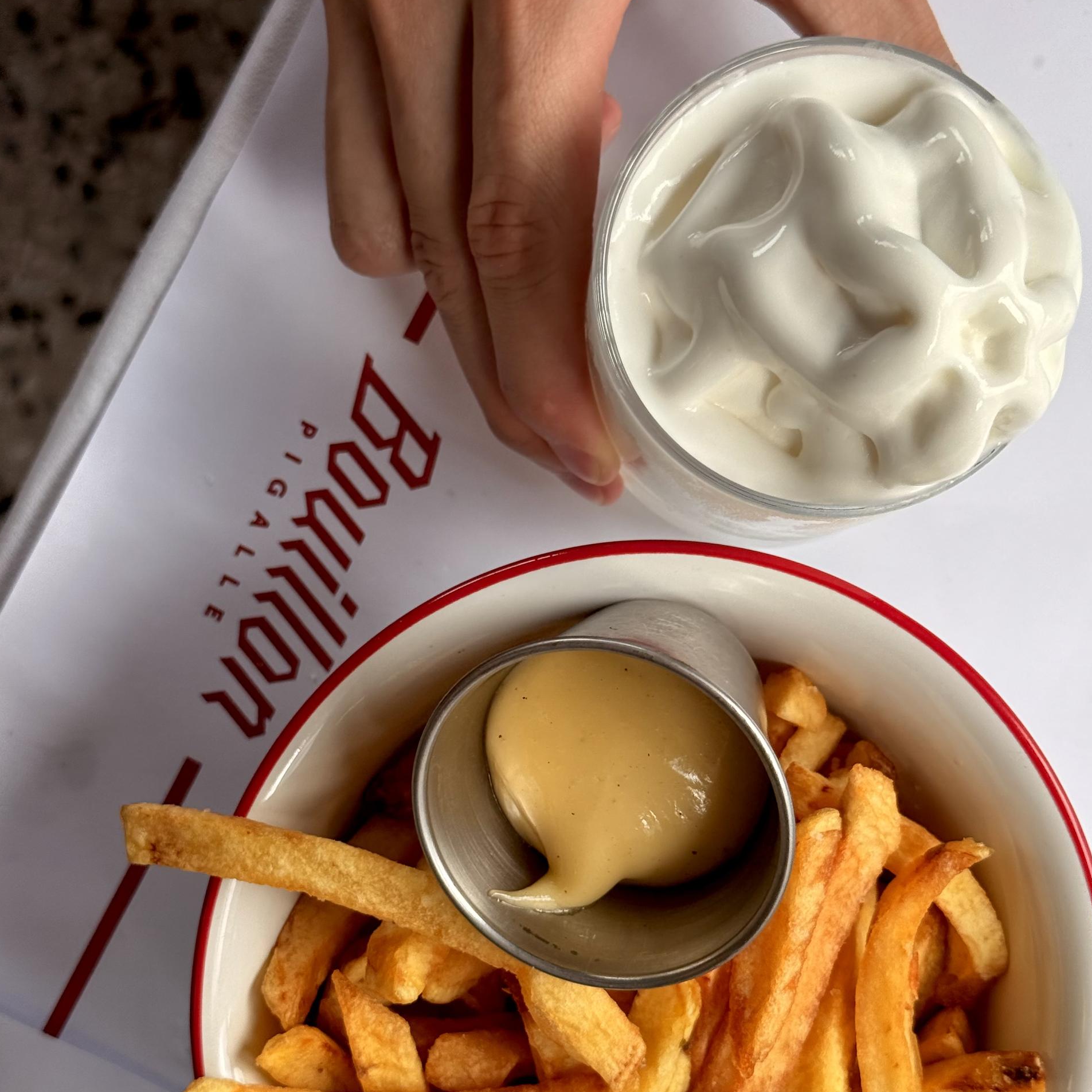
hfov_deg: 30.0
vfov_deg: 29.9
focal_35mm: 57
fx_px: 2034
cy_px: 672
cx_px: 546
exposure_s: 1/227
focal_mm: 6.76
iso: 125
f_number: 1.78
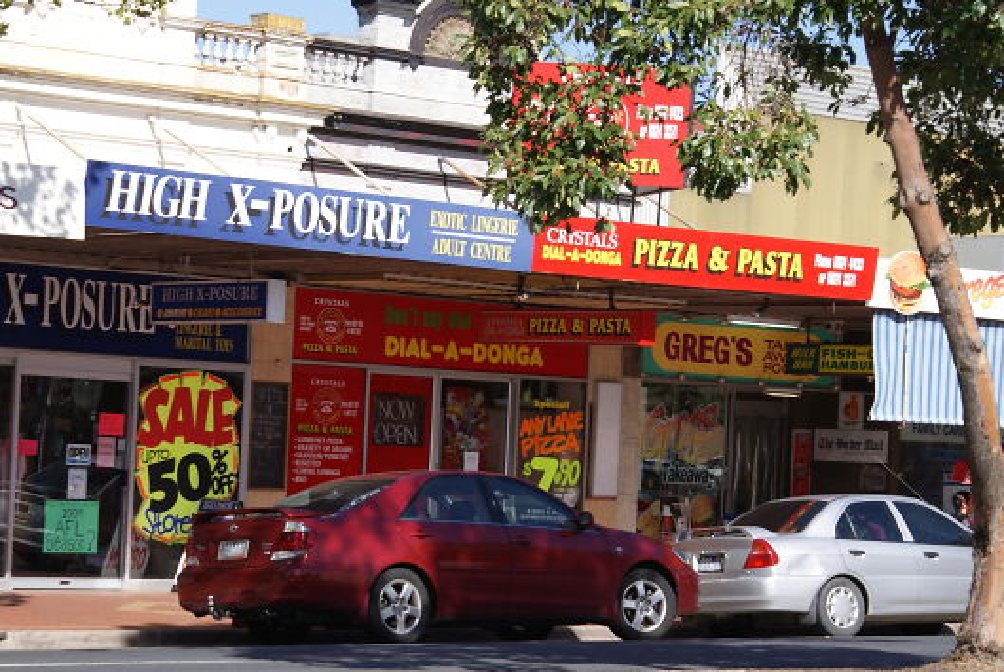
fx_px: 3350
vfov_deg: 11.5
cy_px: 362
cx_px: 498
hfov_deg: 17.0
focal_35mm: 120
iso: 100
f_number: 9
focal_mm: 70
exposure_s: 1/160
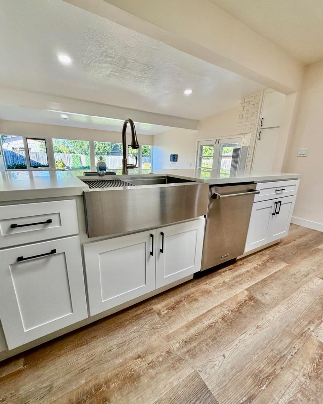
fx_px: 179
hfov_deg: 84.0
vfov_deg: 96.8
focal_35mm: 15
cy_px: 207
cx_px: 159
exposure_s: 1/121
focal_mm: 2.22
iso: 200
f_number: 2.2
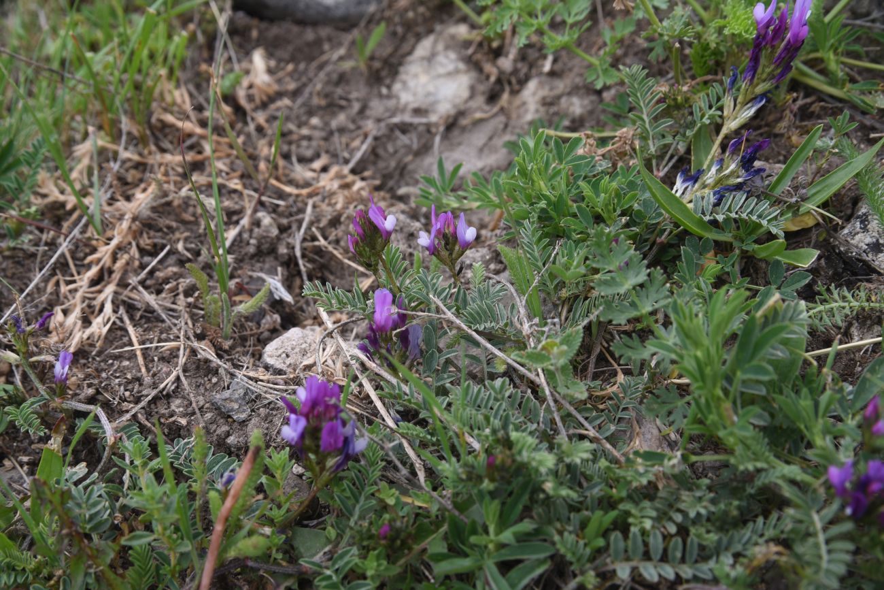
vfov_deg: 24.2
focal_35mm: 56
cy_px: 295
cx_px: 442
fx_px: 1375
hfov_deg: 35.6
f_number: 11
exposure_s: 1/200
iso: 400
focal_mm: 56
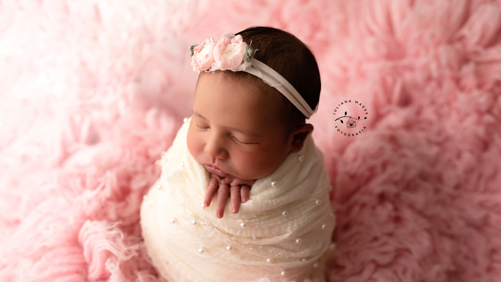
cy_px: 143
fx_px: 491
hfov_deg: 54.0
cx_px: 249
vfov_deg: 32.0
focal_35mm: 37
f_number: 2.5
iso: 200
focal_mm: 35
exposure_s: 1/60
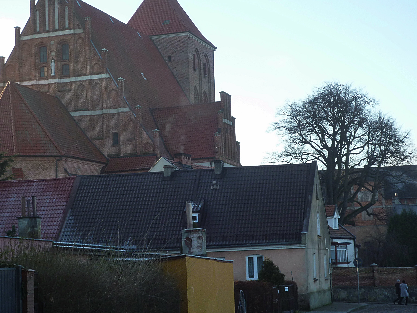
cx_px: 230
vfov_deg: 16.2
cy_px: 161
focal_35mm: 91
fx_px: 1096
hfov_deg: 21.5
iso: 125
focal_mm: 12.2
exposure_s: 1/125
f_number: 4.9
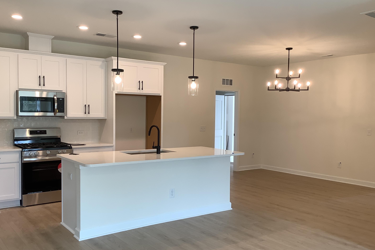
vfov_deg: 38.9
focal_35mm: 34
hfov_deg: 55.8
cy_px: 131
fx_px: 354
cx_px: 184
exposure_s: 1/50
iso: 50
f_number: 2.4
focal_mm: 3.3
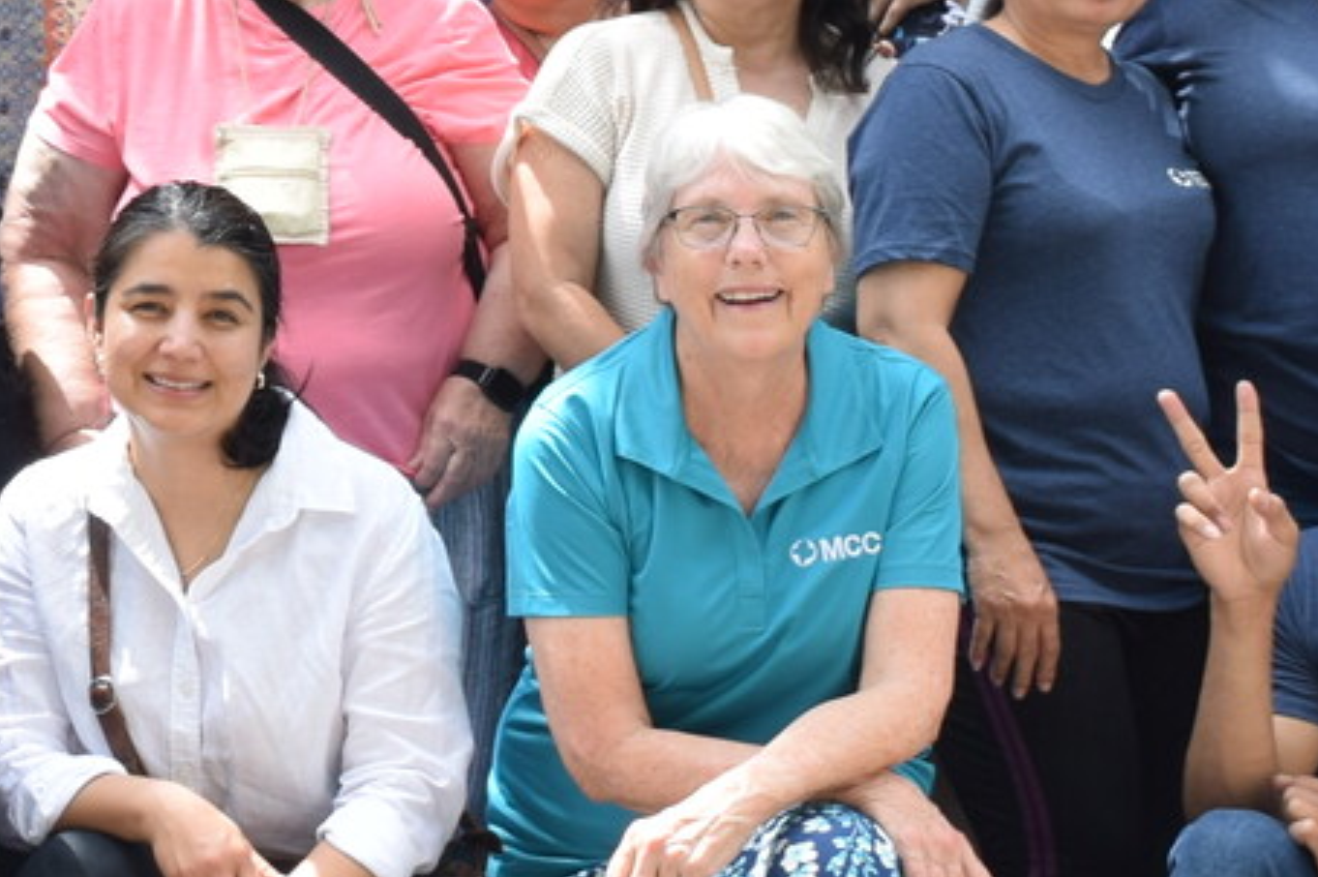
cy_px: -112
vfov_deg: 11.3
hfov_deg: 16.8
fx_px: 4353
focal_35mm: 119
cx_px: -41
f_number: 5.6
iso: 100
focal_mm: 18
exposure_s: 1/200
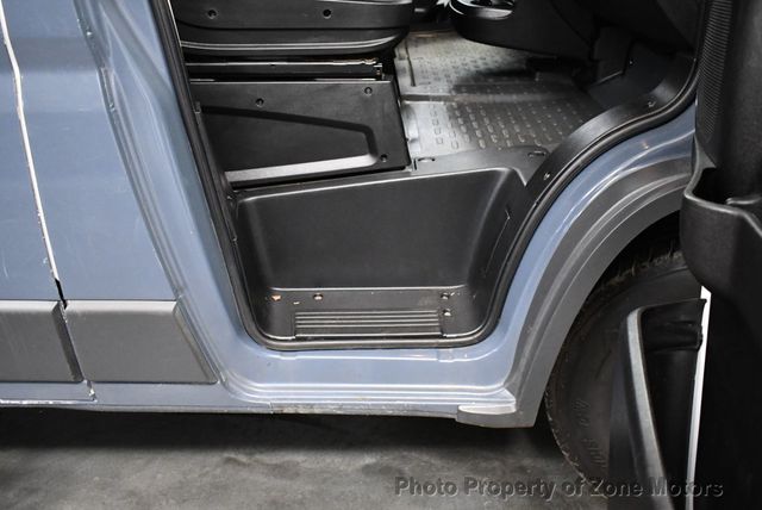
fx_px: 763
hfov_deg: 53.1
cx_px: 381
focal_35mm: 36
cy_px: 255
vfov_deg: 36.9
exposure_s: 1/80
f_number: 3.5
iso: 3200
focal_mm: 18
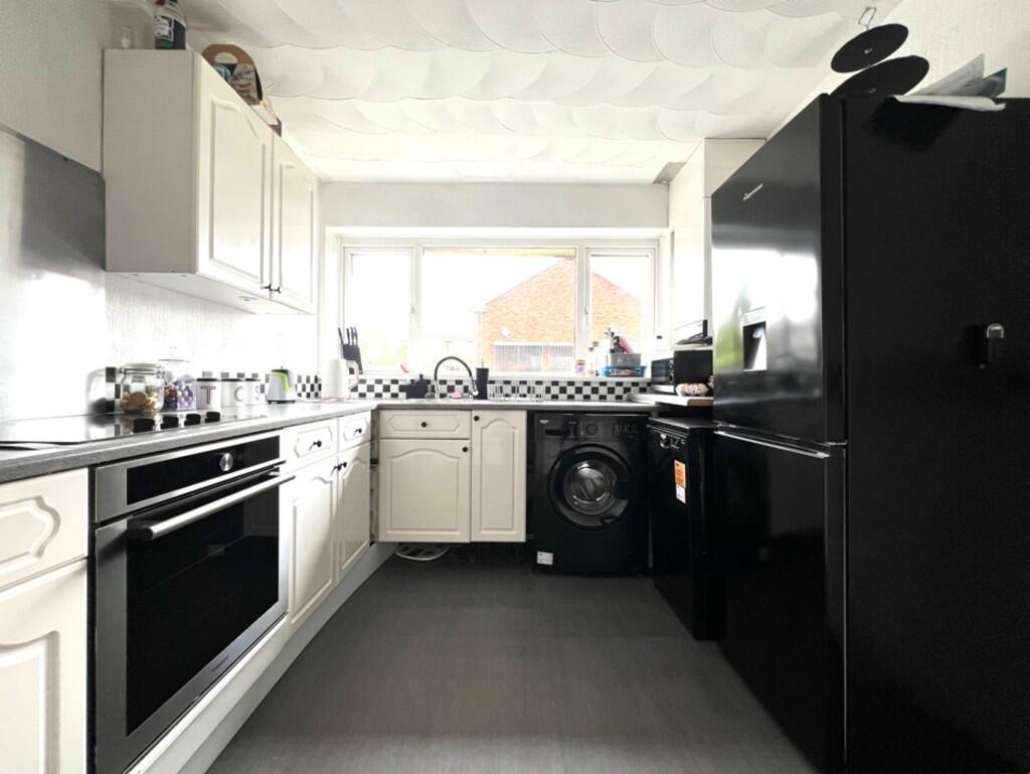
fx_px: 387
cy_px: 387
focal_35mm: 13
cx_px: 515
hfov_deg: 106.2
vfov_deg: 90.0
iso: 40
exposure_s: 1/99
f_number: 1.8
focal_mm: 1.57
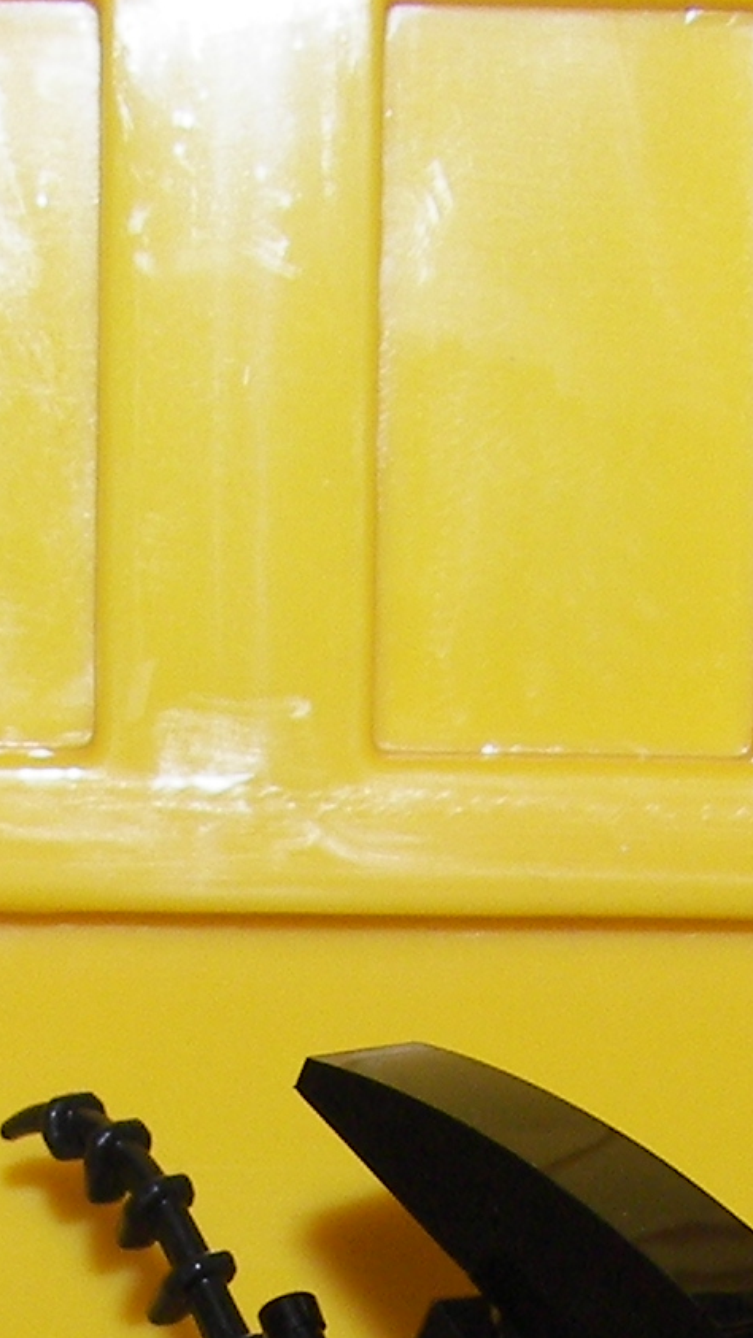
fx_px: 5077
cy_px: 1421
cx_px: 346
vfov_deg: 14.7
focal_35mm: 143
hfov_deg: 8.5
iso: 64
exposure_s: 1/30
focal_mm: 6
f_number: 2.8
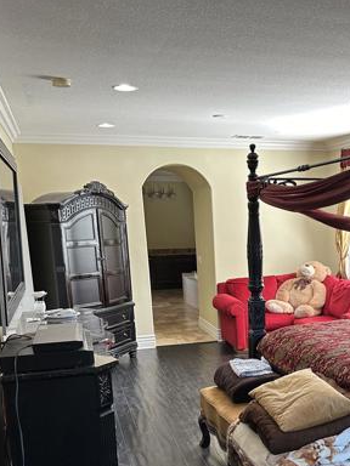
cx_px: 275
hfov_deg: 34.9
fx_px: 539
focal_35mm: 40
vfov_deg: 45.5
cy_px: 339
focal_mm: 6.86
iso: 160
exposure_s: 1/120
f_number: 1.78
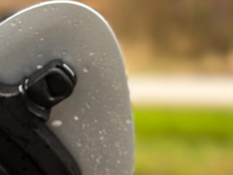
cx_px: -158
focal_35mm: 195
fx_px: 1313
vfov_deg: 7.4
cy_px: 300
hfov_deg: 9.7
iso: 80
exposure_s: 1/200
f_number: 1.8
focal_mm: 6.86
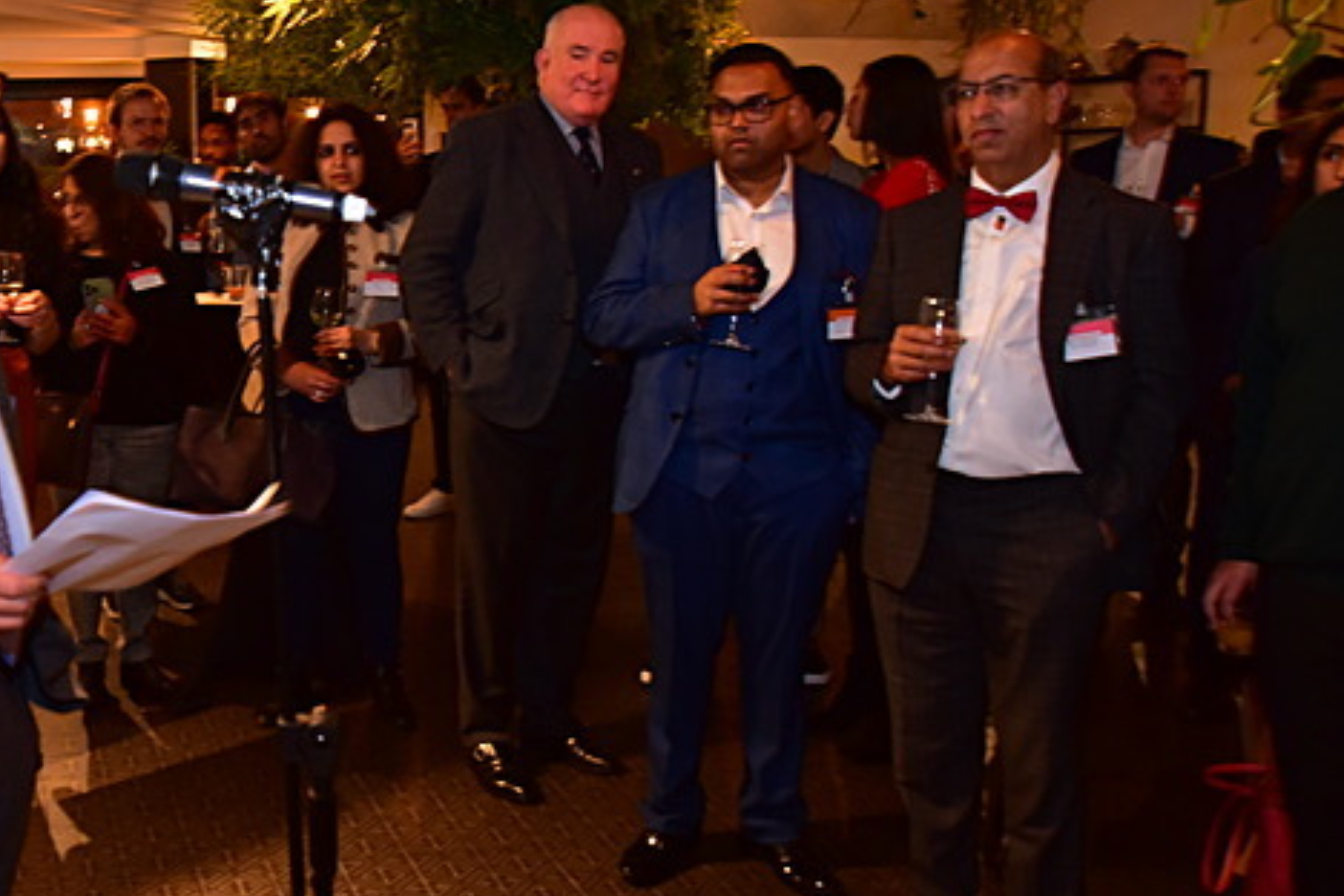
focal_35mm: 41
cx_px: 201
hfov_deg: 44.2
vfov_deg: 32.5
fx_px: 1531
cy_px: 363
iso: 1600
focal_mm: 24
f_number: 4
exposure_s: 1/25
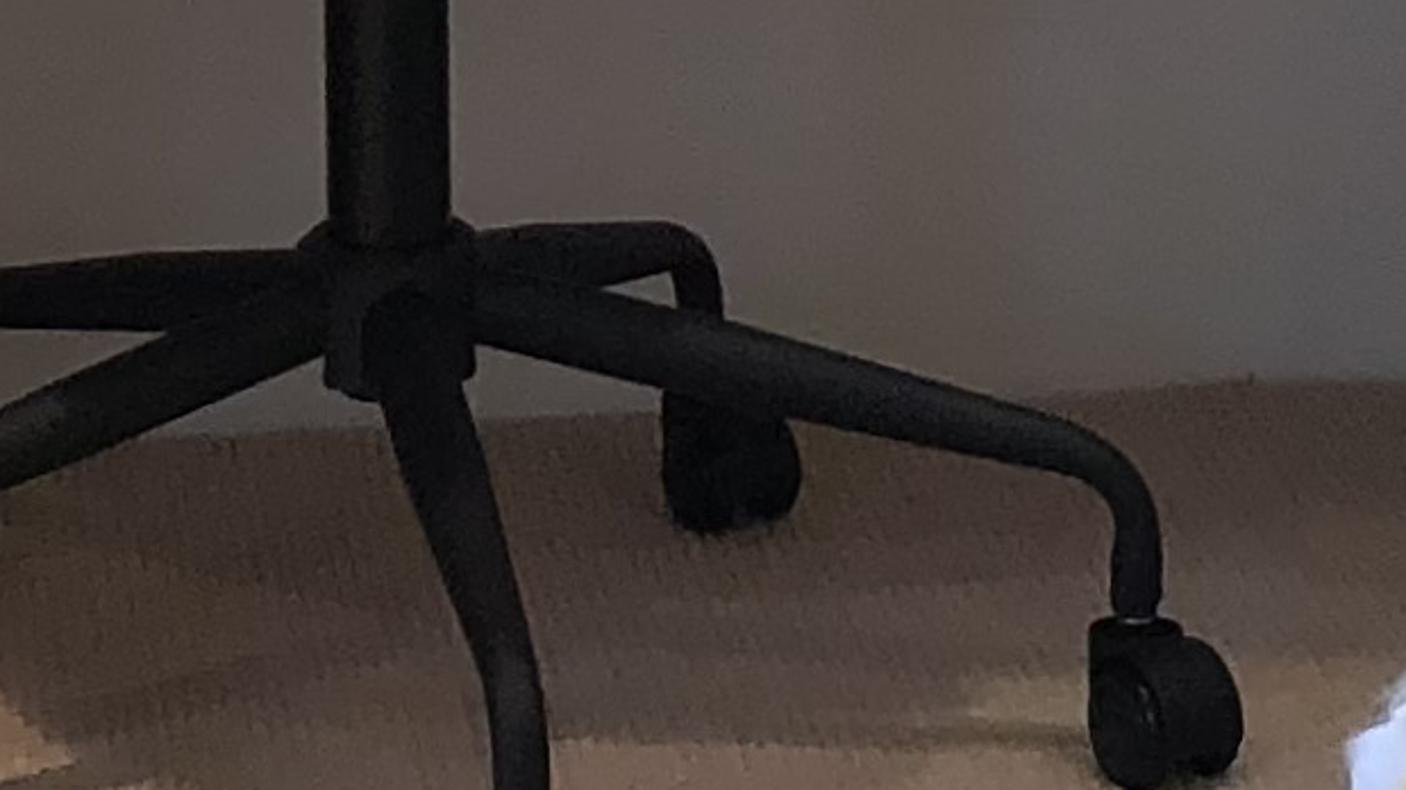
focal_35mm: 195
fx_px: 7269
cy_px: -1255
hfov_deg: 11.0
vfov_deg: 5.9
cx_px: 532
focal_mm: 4
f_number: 1.8
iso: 40
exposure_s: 1/100
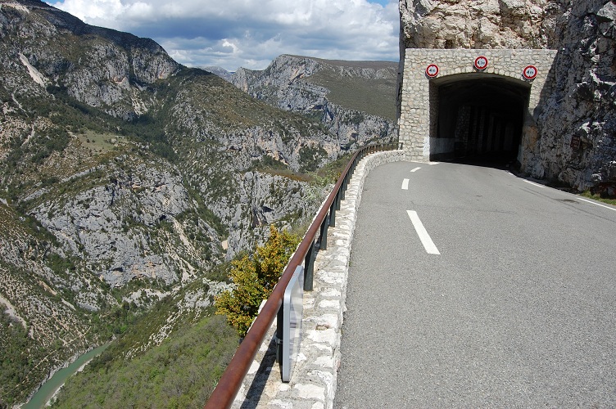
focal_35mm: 27
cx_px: 308
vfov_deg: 47.8
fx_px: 462
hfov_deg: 67.4
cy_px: 204
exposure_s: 1/400
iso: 200
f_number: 10
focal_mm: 18
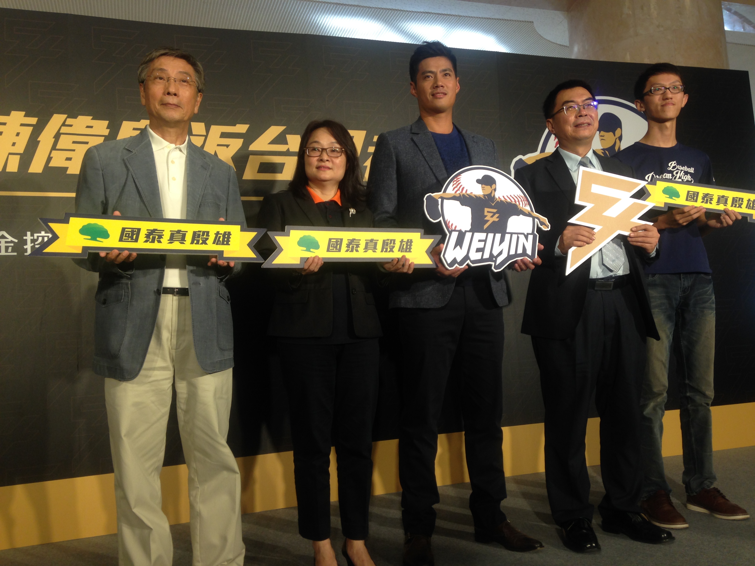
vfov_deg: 42.9
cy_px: 283
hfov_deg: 55.4
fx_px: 720
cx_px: 378
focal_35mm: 33
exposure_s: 1/20
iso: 50
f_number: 2.4
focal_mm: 4.12
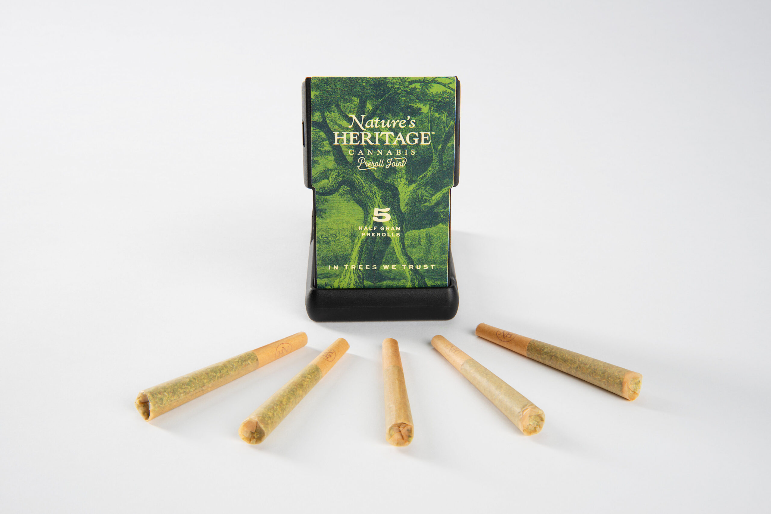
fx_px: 1499
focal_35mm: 70
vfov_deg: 19.5
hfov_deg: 28.8
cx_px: 386
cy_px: 257
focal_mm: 70
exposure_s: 1/200
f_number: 22
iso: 125
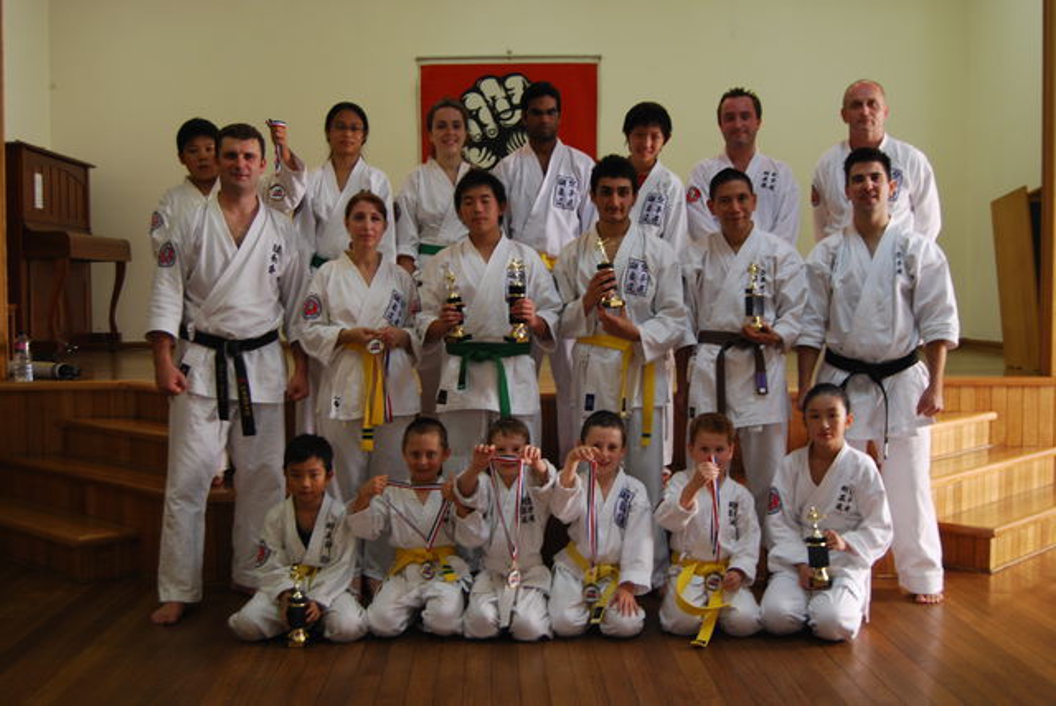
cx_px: 528
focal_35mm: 42
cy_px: 353
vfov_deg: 32.0
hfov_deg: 46.4
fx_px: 1233
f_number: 4.2
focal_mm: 28
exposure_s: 1/30
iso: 320
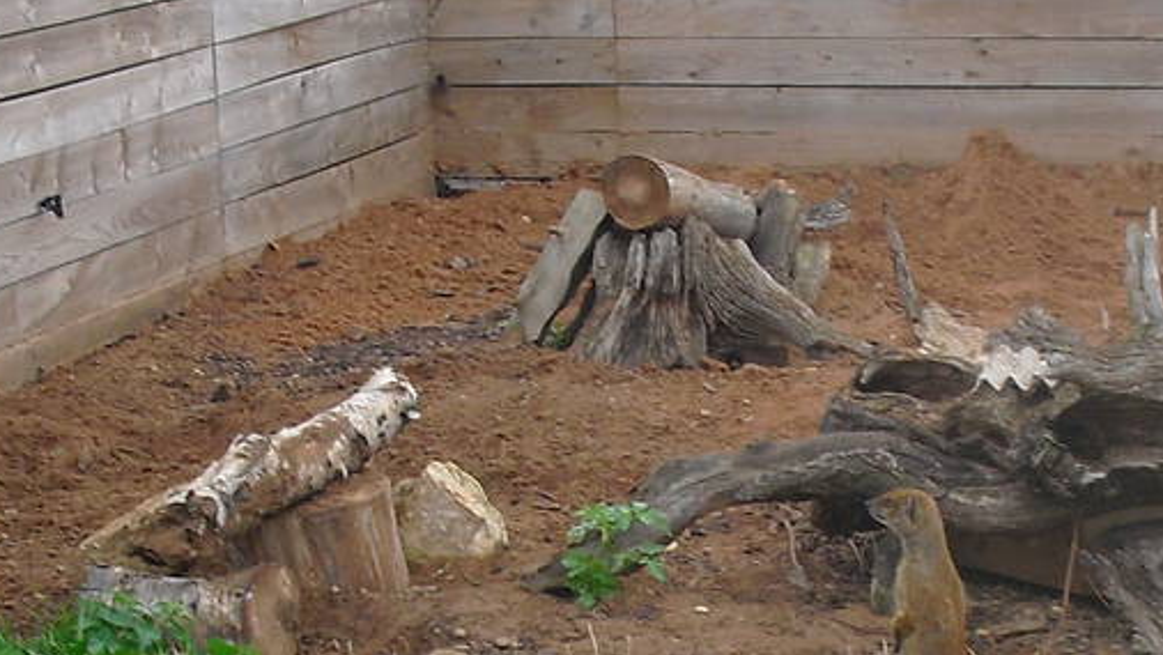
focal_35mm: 124
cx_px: 740
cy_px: 639
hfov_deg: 17.3
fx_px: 3825
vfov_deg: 9.7
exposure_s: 1/160
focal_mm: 6.3
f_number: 3.1
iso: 100
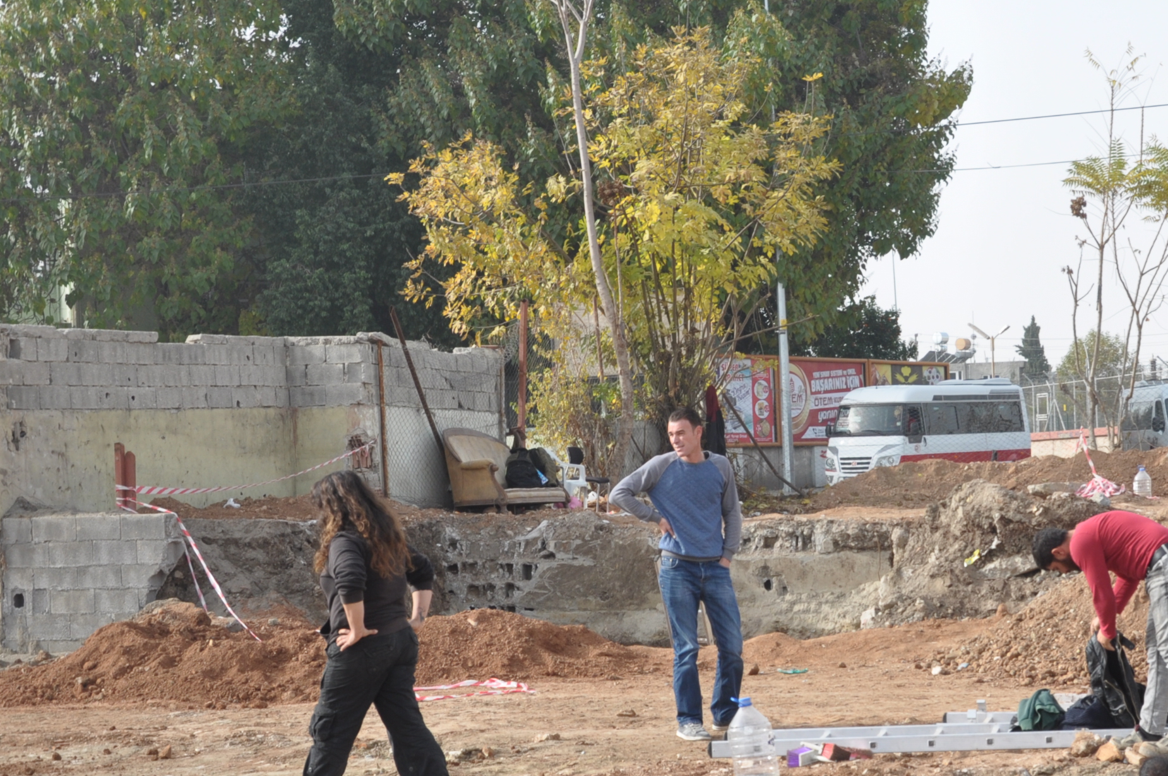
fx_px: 2366
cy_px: 528
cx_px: 915
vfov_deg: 18.6
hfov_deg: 27.3
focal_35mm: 73
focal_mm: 28
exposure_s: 1/250
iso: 200
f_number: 8
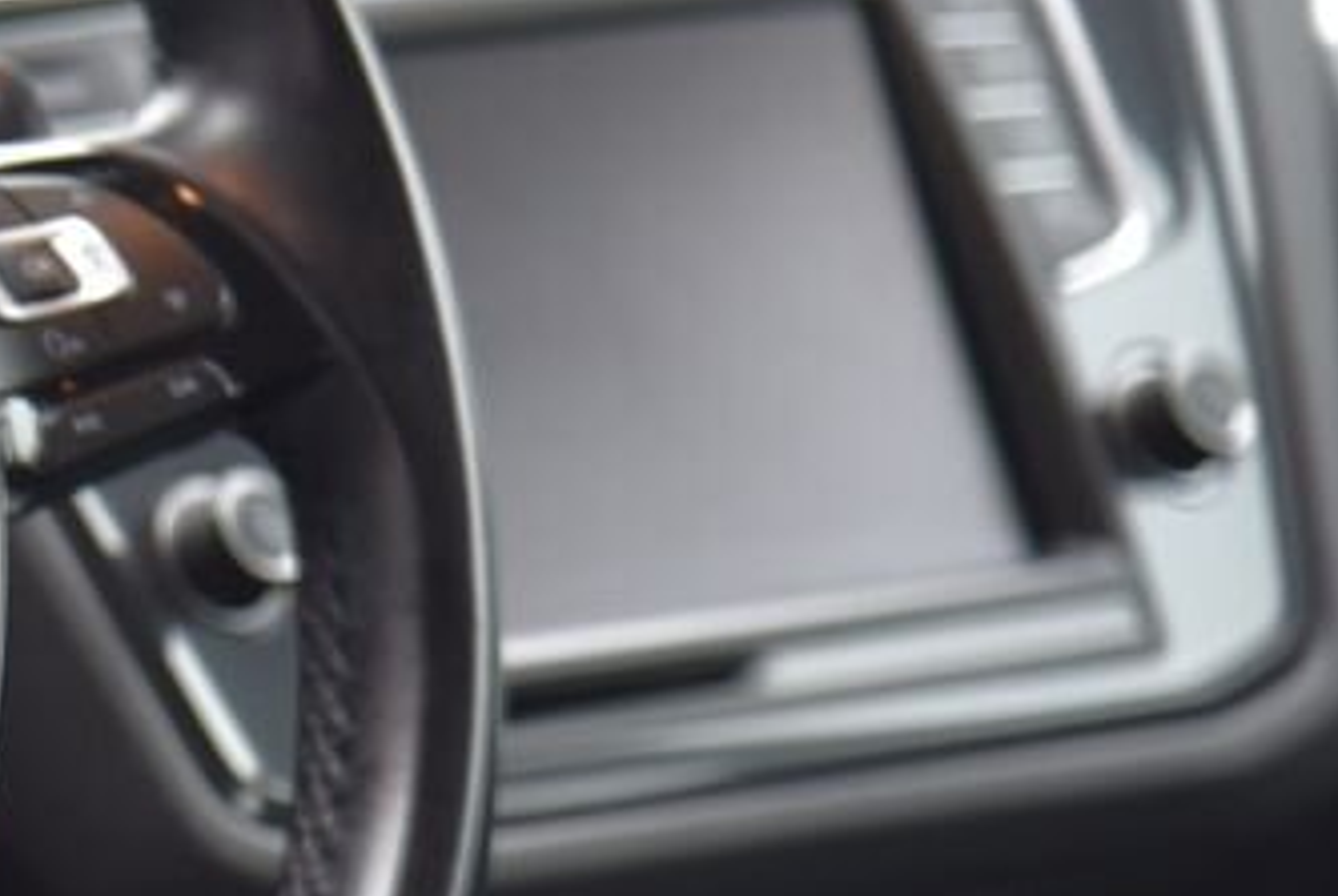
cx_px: -695
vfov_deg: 4.1
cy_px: 261
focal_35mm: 338
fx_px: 12579
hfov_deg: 6.0
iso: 500
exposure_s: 1/10
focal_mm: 110
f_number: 4
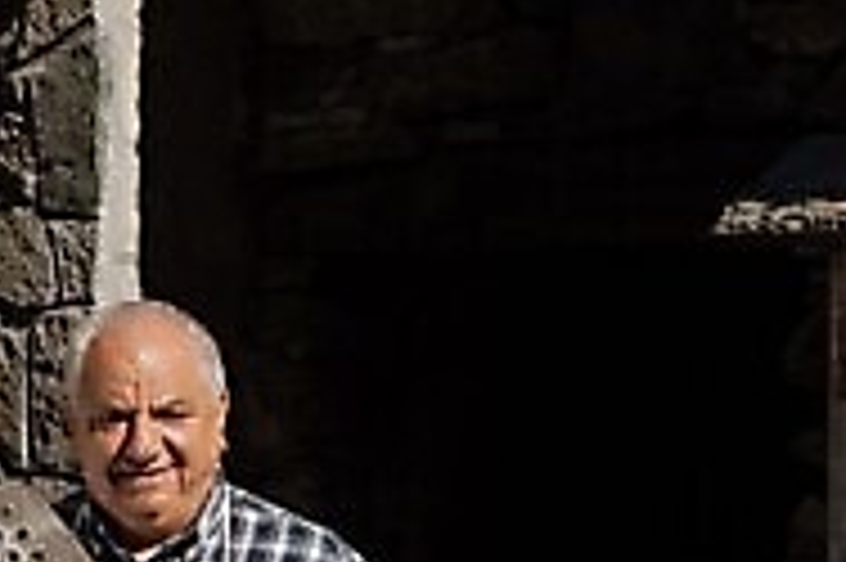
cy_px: 459
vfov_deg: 11.4
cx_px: 288
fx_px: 2817
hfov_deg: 17.0
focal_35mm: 120
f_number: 10
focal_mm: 50
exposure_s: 1/125
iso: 50
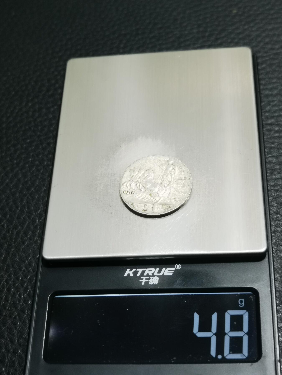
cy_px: 188
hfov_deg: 26.1
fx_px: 608
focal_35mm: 56
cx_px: 141
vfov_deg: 34.3
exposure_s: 1/100
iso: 160
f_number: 1.9
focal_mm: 6.67
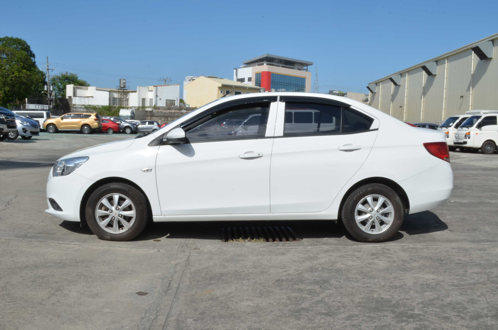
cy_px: 165
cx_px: 249
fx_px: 497
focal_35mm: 36
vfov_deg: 36.7
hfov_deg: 53.2
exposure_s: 1/25
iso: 100
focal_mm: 24
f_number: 25
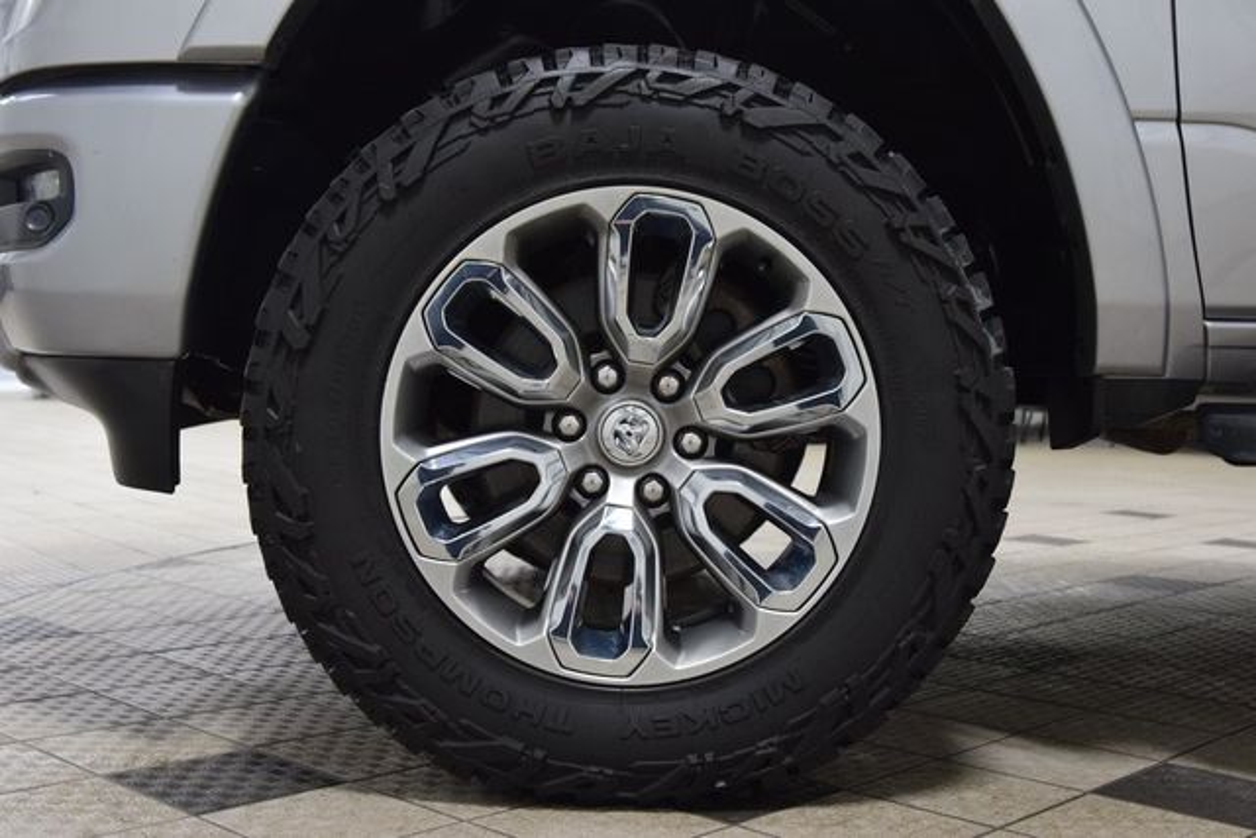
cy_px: 419
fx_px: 1623
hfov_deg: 42.3
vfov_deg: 29.0
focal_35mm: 46
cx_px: 628
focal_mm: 31
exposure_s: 1/60
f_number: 5
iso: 1600
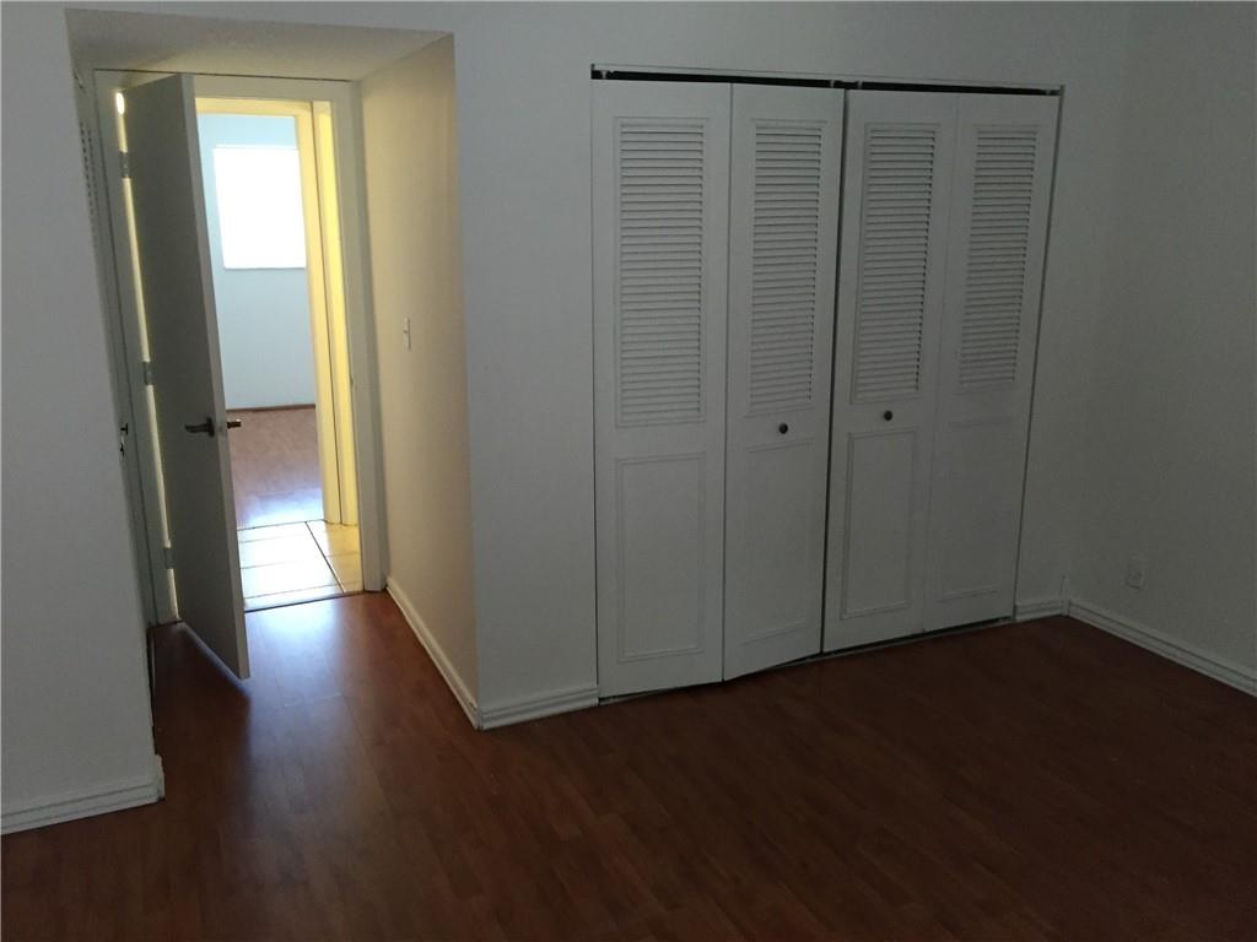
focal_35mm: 29
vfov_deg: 48.2
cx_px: 628
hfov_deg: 61.7
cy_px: 471
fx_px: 1053
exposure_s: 1/30
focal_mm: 4.15
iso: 200
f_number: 2.2
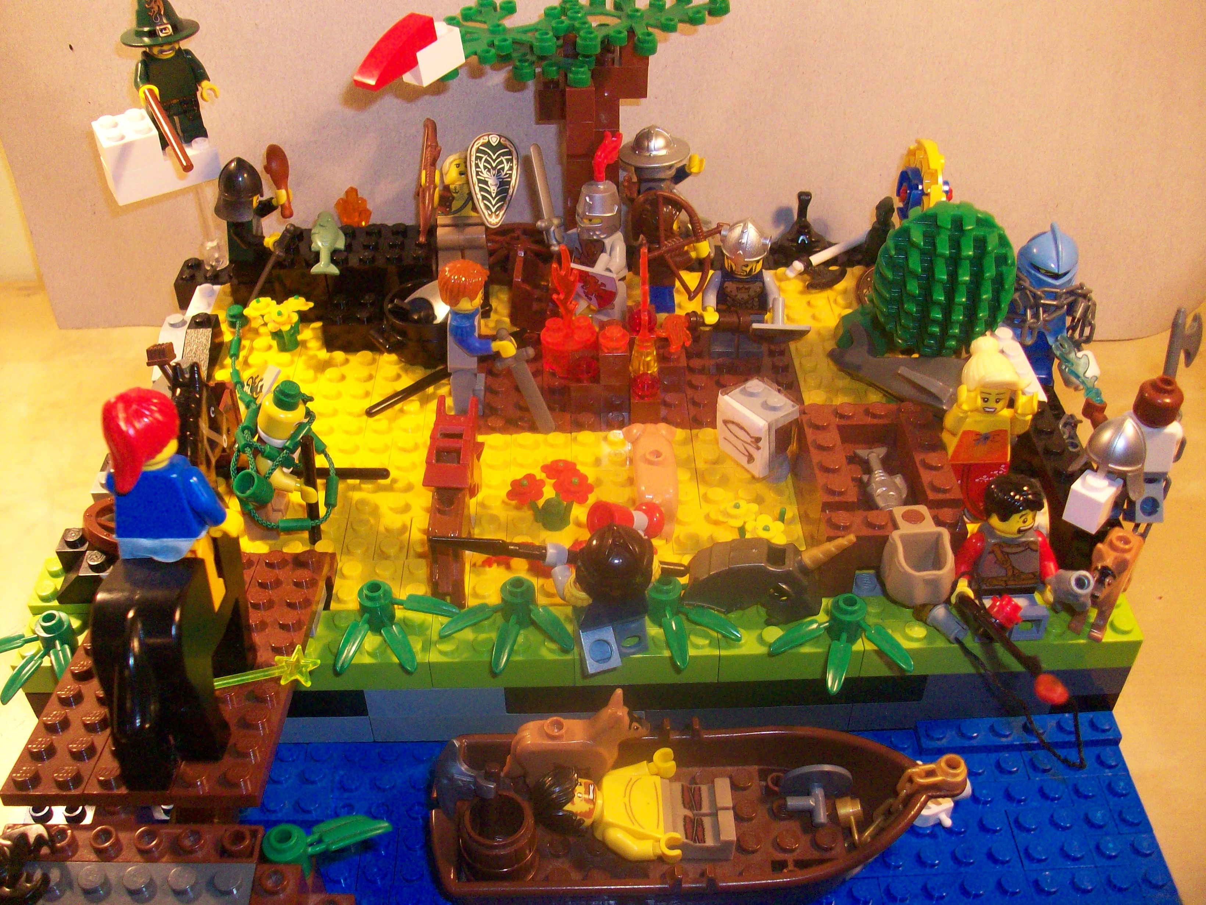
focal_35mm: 34
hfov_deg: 54.0
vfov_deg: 41.8
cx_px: 603
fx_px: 1185
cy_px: 452
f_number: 2.8
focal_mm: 5.7
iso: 160
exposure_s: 1/60
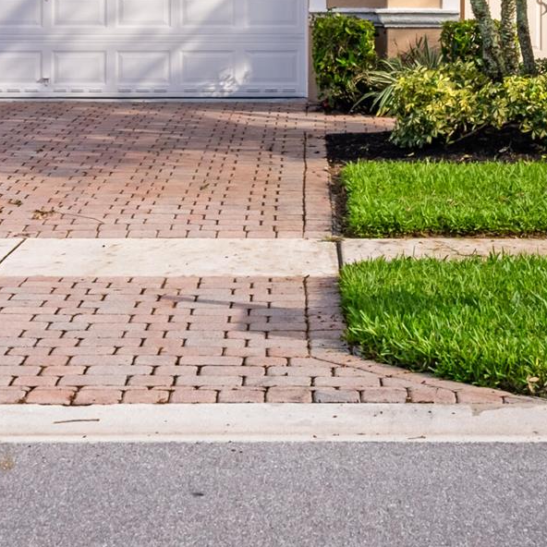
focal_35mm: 103
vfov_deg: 16.3
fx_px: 1841
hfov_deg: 16.9
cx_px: 317
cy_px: -74
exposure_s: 1/50
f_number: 11
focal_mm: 35
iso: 100
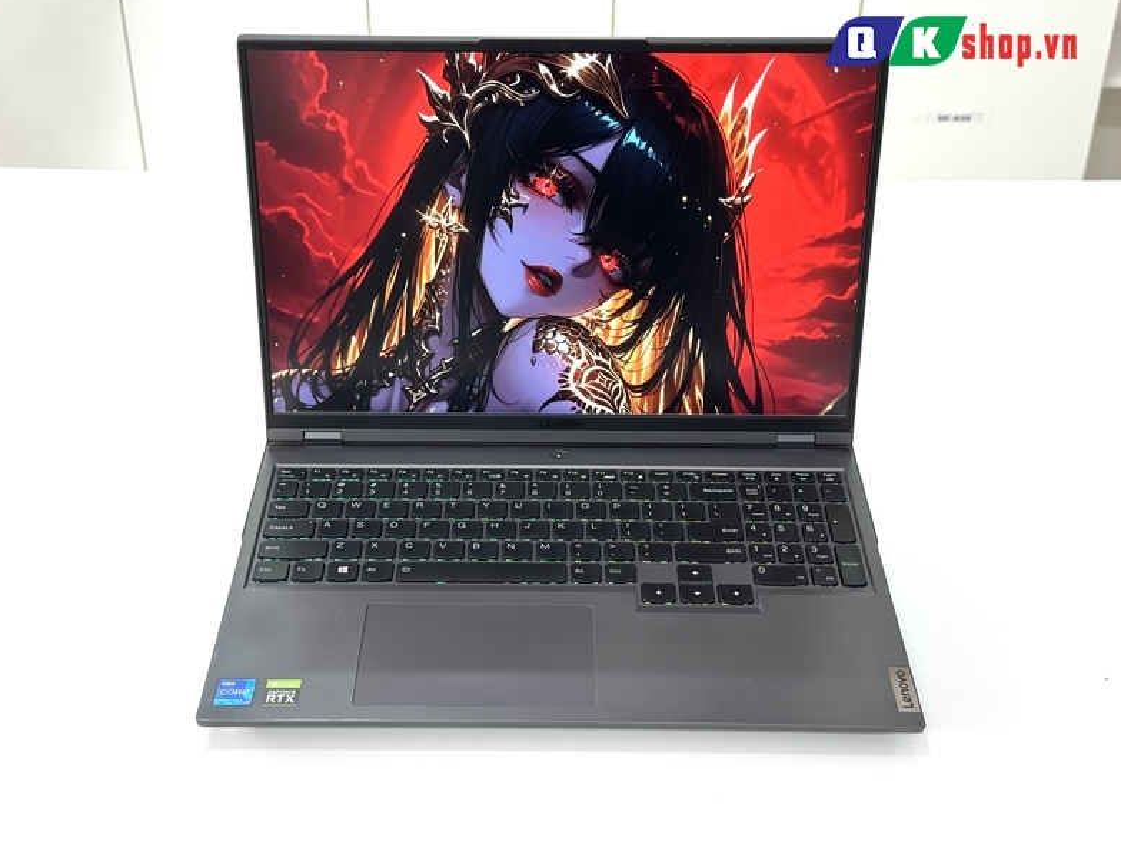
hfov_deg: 38.9
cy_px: 420
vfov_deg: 29.7
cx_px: 552
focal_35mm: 49
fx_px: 1587
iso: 64
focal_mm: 6.76
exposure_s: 1/134
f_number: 1.78
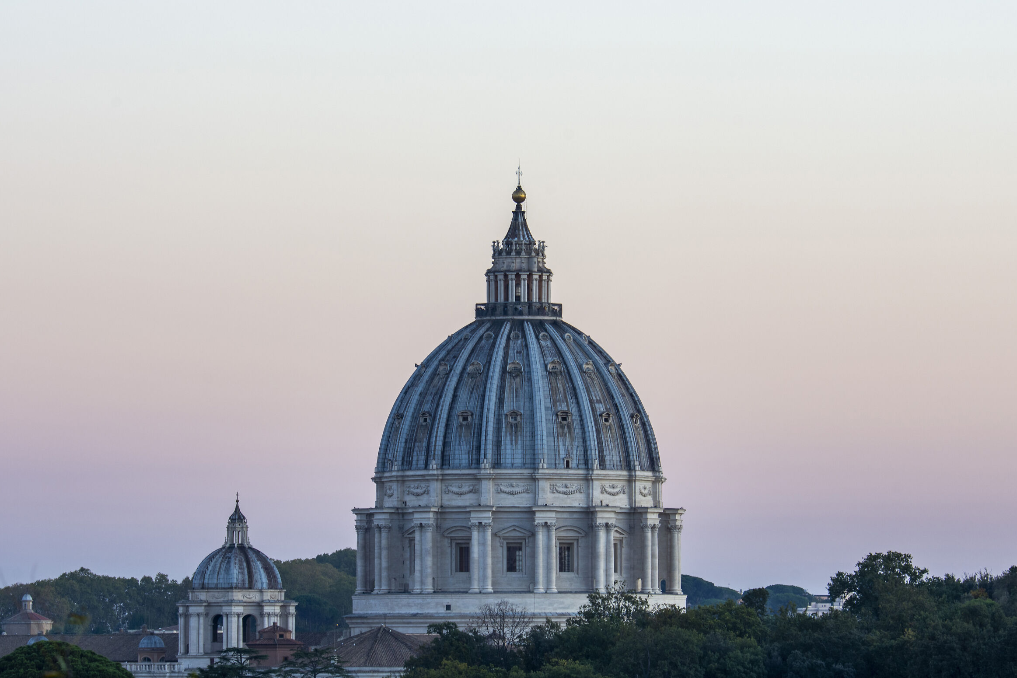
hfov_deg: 9.2
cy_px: 346
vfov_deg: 6.1
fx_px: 6342
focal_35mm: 225
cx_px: 517
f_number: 11
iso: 100
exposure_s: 1/13
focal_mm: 145
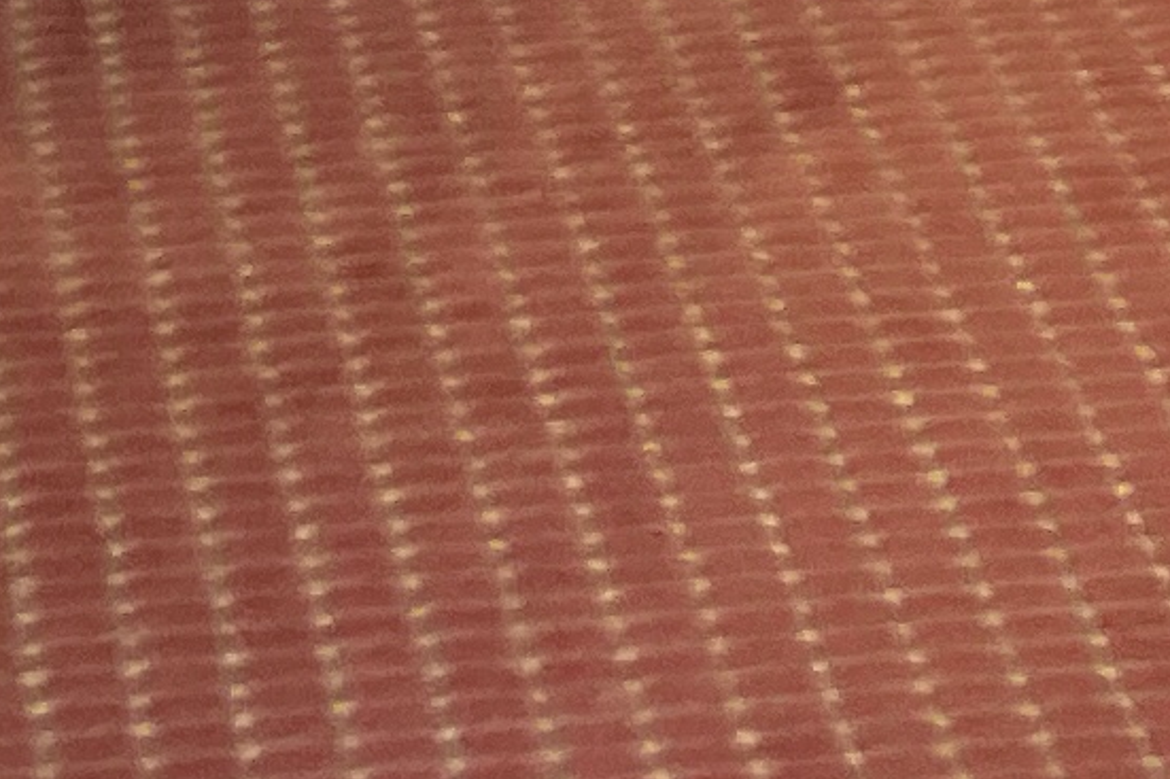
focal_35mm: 198
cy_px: -2324
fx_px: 6433
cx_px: 1917
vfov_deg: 5.9
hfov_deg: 10.0
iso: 80
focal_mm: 4.2
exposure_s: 1/60
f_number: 1.6
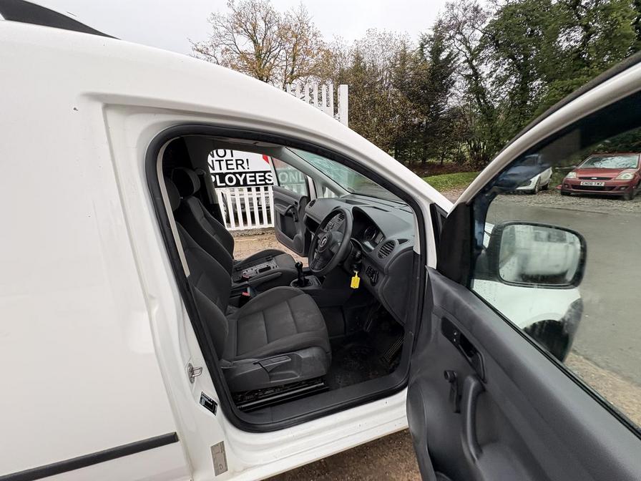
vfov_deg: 85.7
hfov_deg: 102.1
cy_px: 240
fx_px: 259
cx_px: 320
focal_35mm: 14
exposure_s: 1/99
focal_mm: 2.22
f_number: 2.2
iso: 160
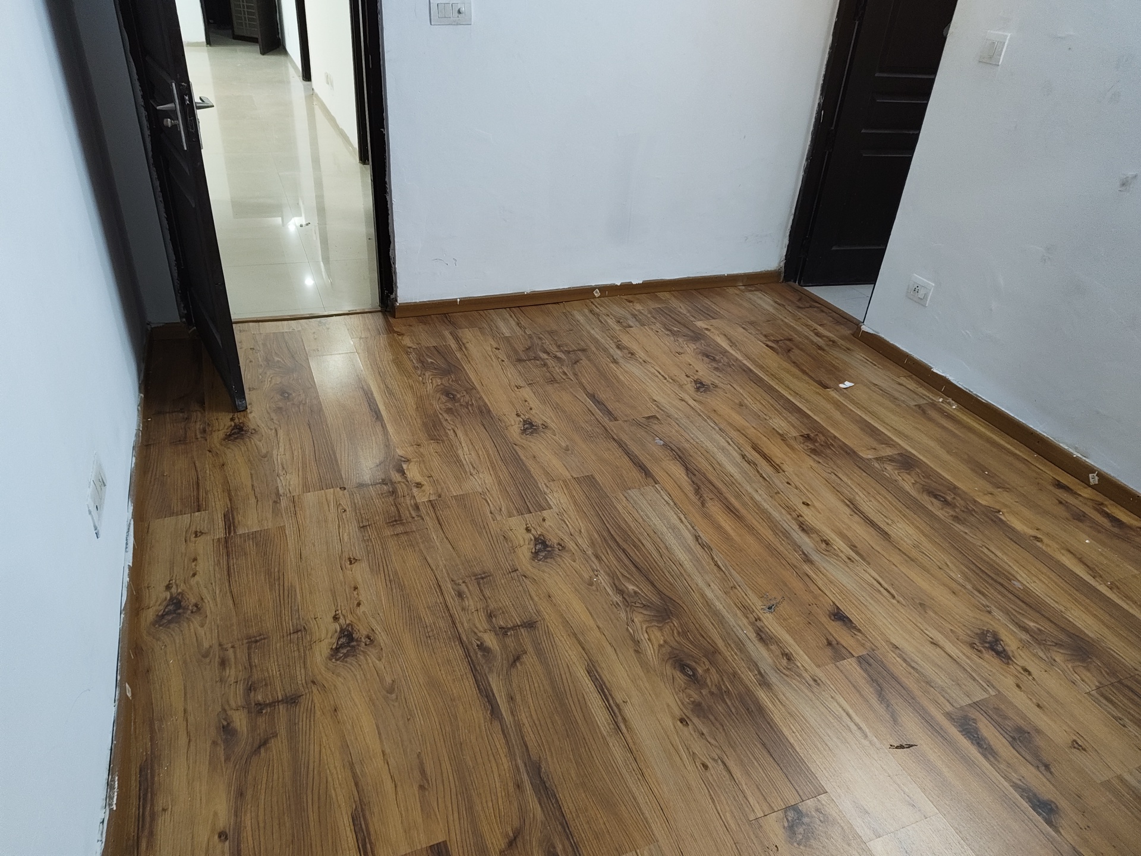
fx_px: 758
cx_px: 570
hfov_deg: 73.9
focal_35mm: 23
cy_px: 428
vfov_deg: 58.9
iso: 473
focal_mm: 5.56
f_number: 1.88
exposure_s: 1/33.3
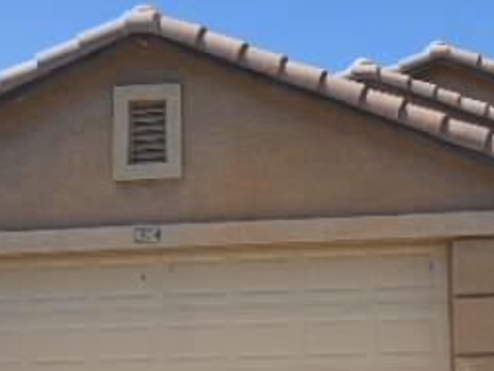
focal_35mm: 66
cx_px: 335
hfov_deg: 29.2
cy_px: 304
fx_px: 942
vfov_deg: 21.9
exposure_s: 1/1000
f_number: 3.4
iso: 80
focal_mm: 4.7
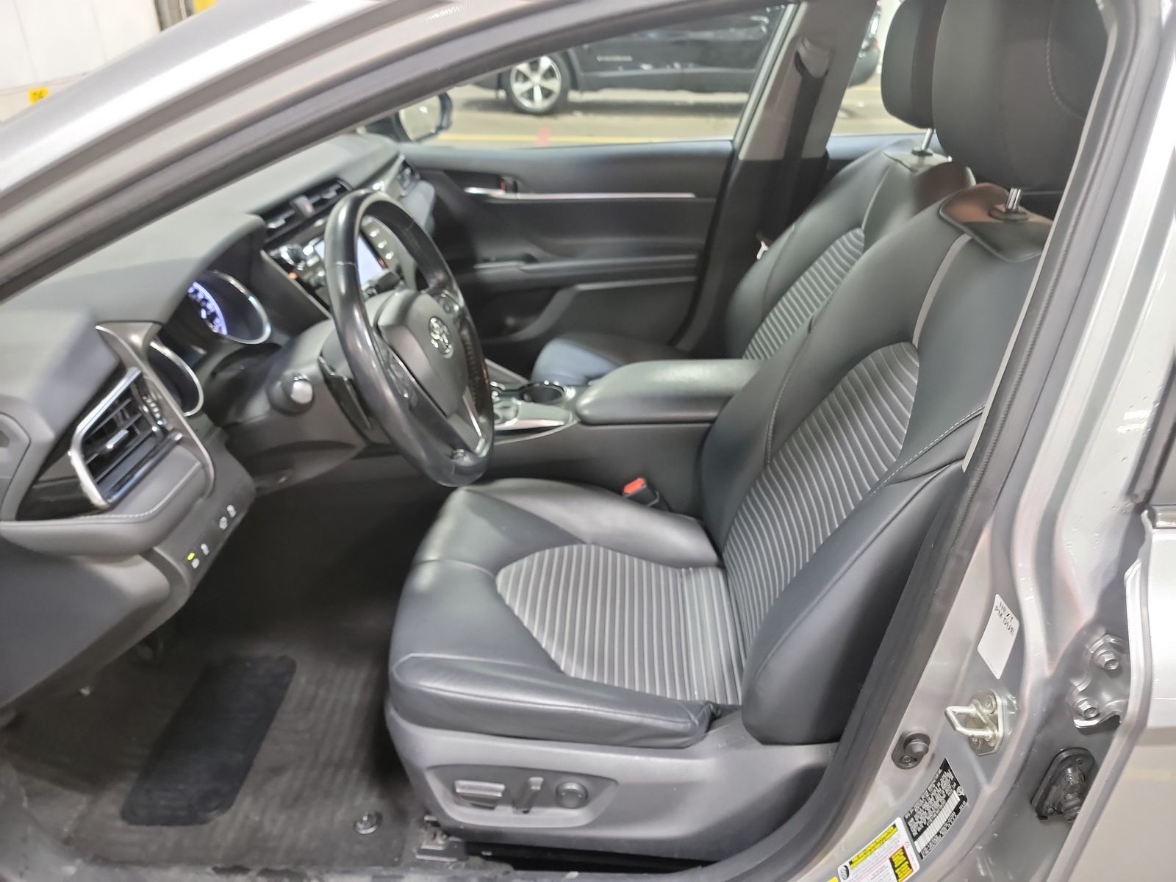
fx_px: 815
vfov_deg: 56.8
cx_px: 588
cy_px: 441
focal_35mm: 24
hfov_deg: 71.6
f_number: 1.8
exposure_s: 1/30
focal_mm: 6.7
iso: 907
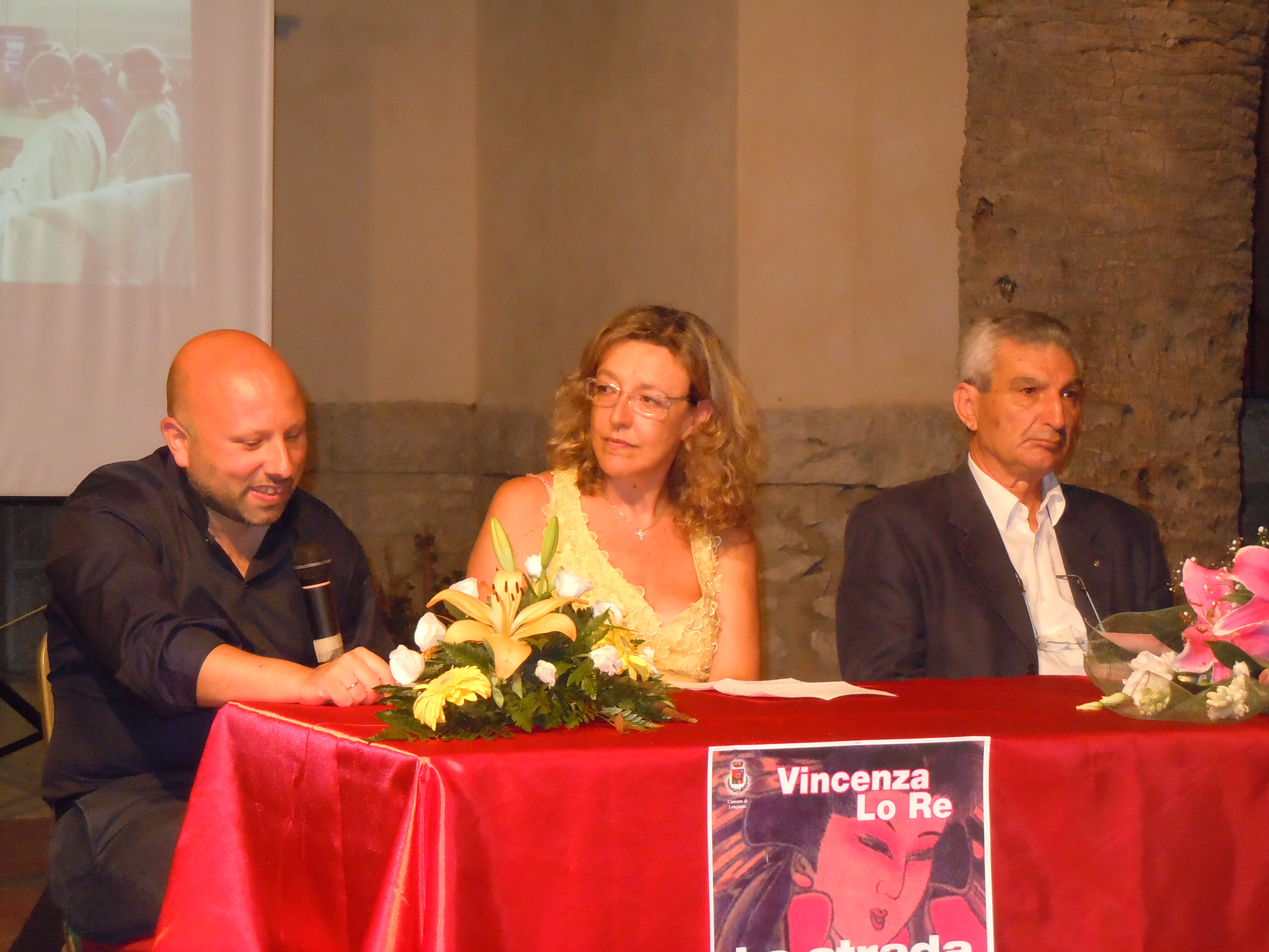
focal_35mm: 89
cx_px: 634
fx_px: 3263
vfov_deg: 16.6
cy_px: 476
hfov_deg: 22.0
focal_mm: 16
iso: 1000
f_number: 4.4
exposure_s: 1/50
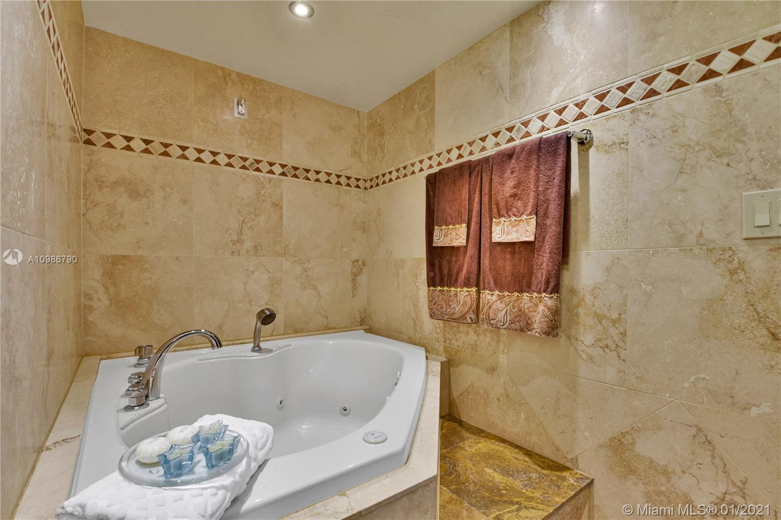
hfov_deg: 100.4
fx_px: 325
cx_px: 390
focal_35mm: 15
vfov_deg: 77.3
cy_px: 260
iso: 280
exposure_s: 1/15
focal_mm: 10
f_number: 5.6
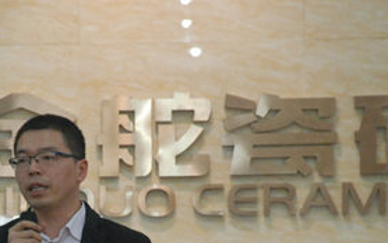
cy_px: 242
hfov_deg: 5.4
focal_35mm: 387
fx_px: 4096
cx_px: 94
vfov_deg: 3.4
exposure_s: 1/25
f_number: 5.6
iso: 1600
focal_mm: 105
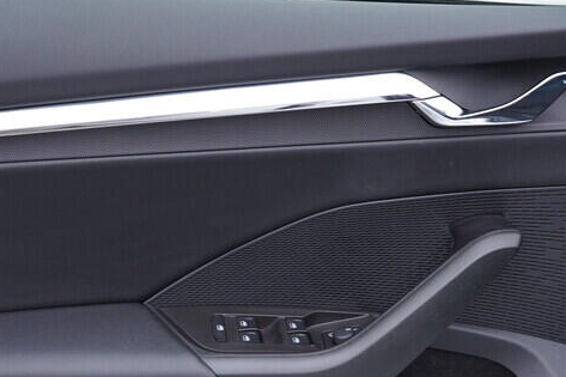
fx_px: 1226
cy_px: 319
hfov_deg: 26.0
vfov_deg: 17.3
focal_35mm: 78
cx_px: 311
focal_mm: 24
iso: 125
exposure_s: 1/50
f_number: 3.2
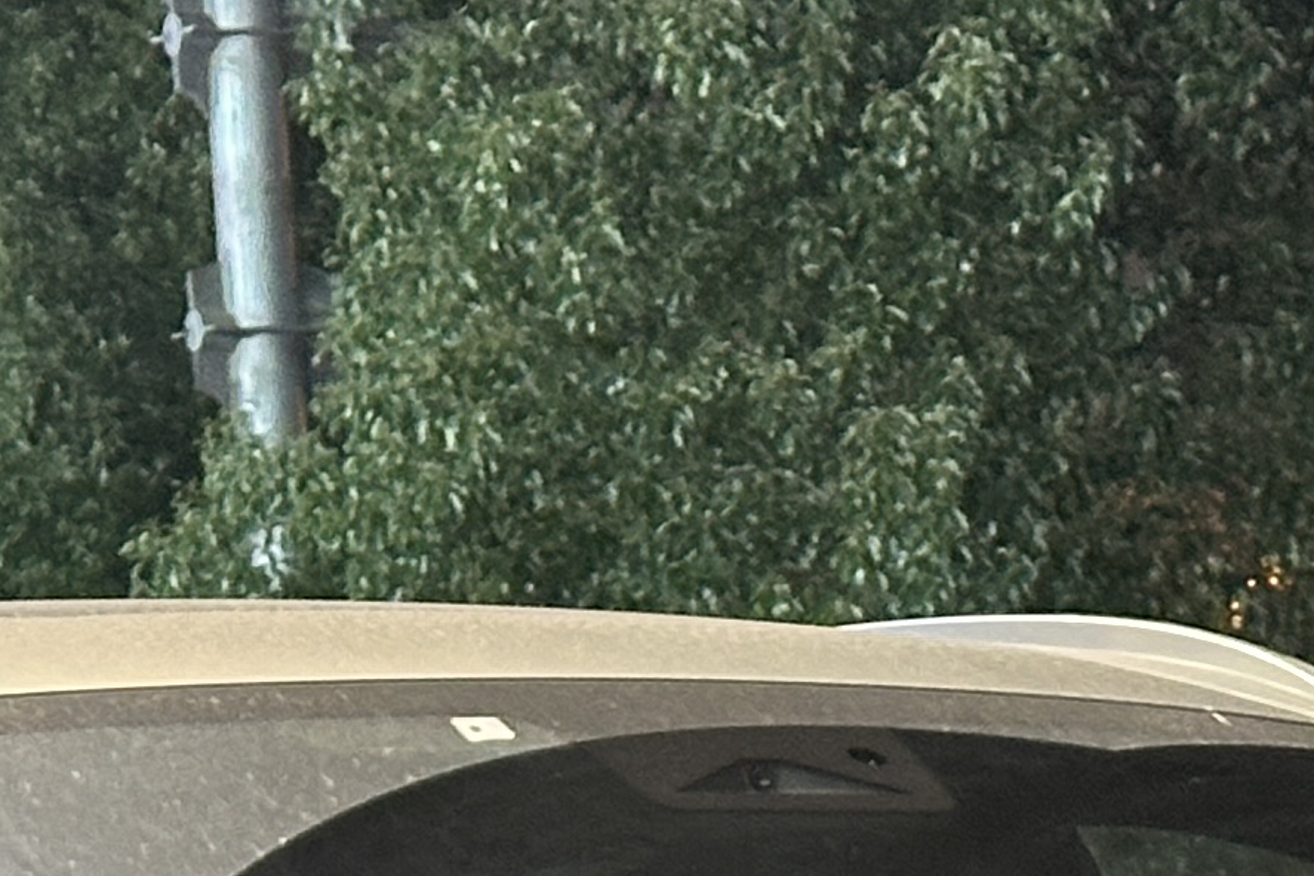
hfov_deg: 9.1
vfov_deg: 5.9
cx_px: 1030
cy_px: 1718
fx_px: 8283
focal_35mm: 227
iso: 250
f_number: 1.78
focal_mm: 6.86
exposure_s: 1/33
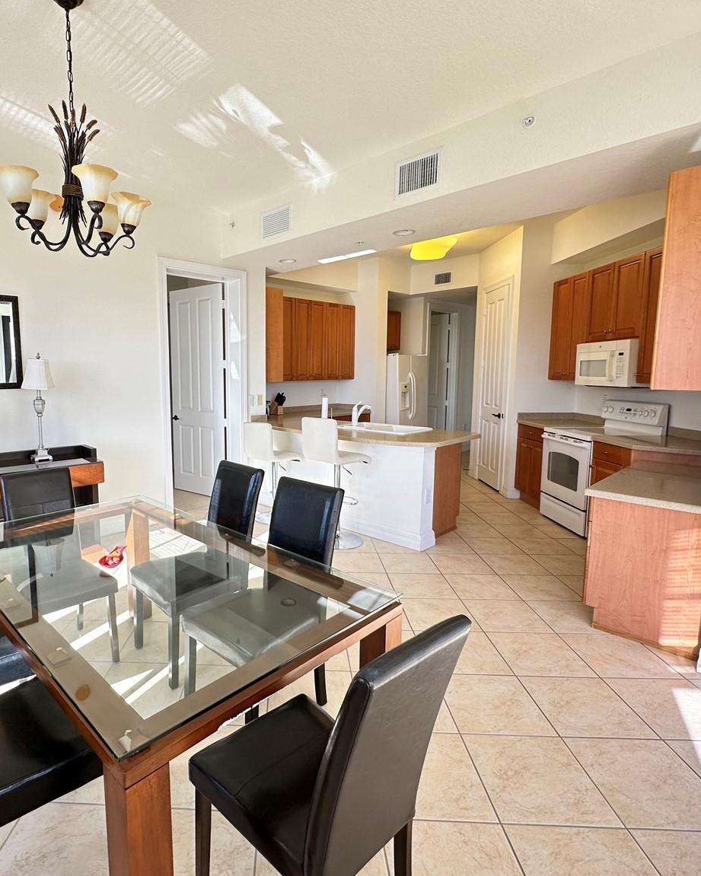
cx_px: 267
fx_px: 493
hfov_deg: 69.8
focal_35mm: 19
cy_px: 430
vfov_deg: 83.3
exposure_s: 1/99
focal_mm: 2.22
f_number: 2.2
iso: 100
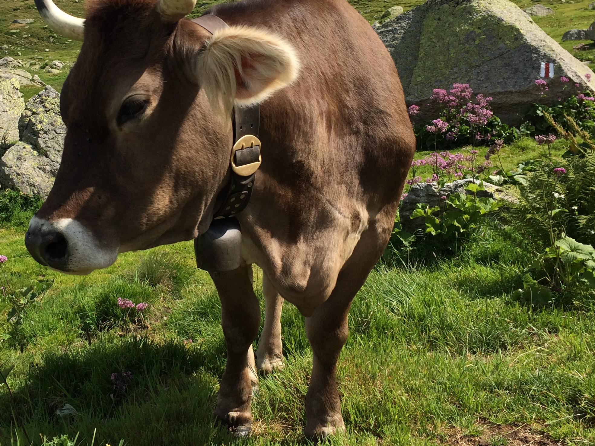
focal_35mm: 48
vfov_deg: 30.0
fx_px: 825
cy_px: 135
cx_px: 169
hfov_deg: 38.9
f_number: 2.2
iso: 32
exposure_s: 1/1786
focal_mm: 4.15
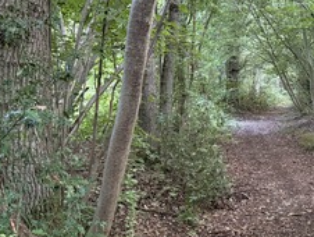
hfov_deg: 35.2
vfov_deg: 27.5
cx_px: 240
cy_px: 140
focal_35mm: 53
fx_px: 481
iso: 1000
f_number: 1.78
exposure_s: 1/40
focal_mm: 6.76
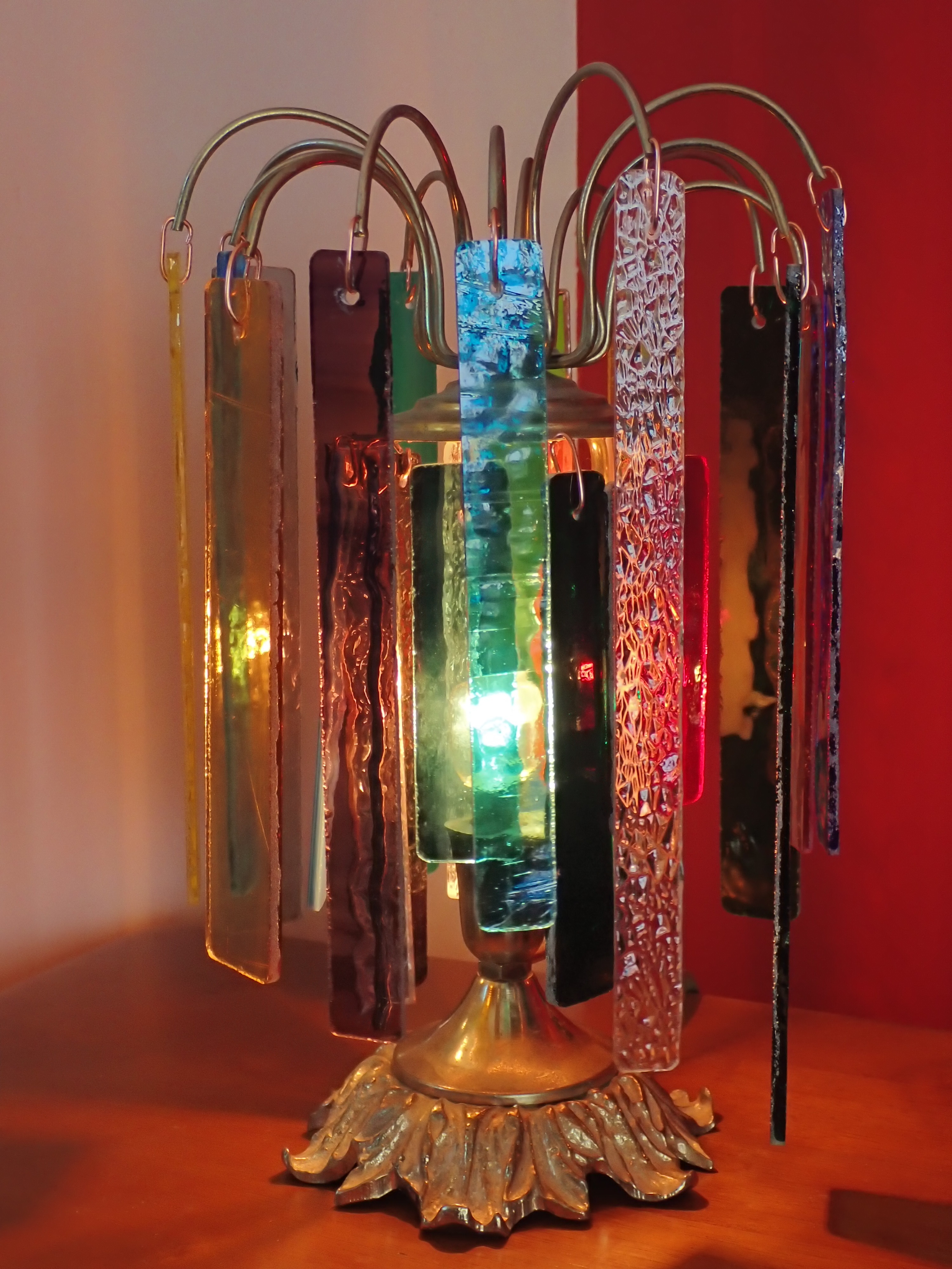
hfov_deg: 27.0
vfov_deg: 35.5
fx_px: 1980
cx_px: 476
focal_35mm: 54
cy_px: 634
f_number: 3.3
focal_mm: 9.65
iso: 800
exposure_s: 1/30
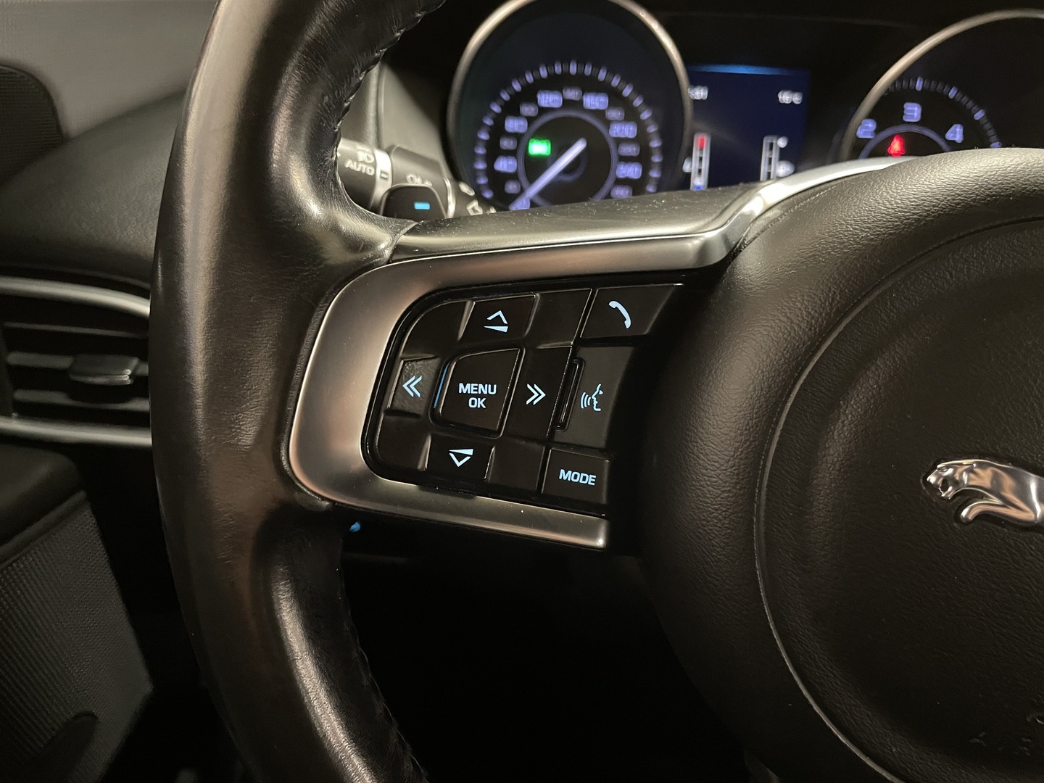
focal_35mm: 26
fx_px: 784
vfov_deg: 53.1
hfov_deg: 67.3
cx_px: 522
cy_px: 392
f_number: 1.6
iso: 1000
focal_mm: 4.2
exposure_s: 1/25
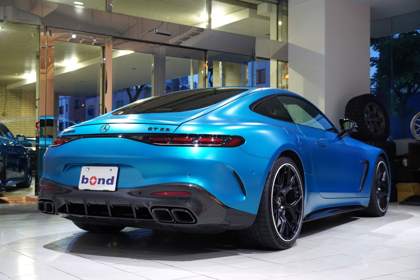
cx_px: 210
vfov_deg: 27.3
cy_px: 140
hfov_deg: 40.0
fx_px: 577
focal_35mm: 50
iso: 1600
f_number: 4.5
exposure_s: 1/160
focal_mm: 33
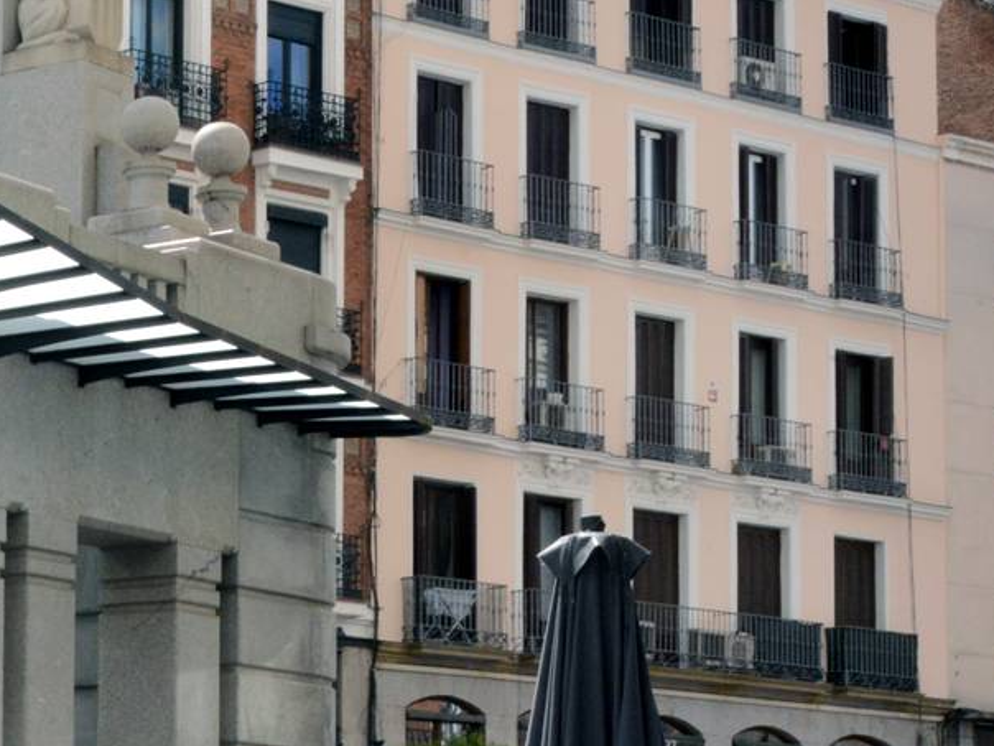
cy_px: 648
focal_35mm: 121
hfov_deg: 15.5
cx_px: -311
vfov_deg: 12.2
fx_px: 3475
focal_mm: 38
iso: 1600
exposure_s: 1/250
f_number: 22
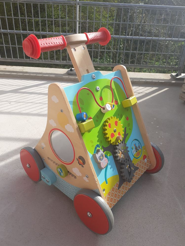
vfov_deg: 65.3
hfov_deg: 51.4
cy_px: 123
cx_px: 92
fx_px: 192
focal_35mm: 27
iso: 40
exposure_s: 1/898
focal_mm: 3.6
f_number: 1.9
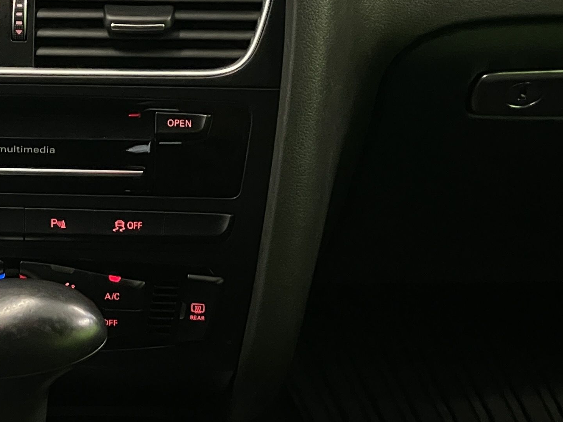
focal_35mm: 145
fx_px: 2358
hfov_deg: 13.4
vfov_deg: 10.2
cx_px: -12
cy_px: 261
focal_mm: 6
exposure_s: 1/50
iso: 500
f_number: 2
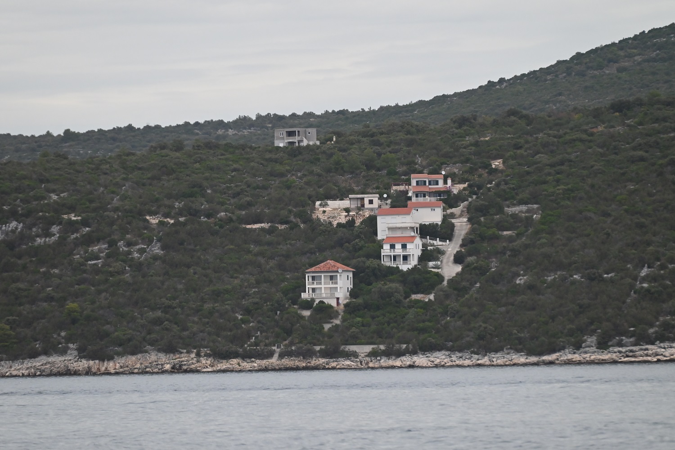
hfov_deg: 6.9
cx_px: 338
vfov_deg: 4.6
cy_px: 225
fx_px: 5626
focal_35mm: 300
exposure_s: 1/500
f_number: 5.6
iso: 2200
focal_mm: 300
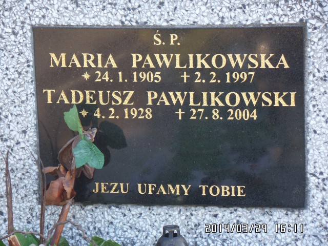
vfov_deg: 10.5
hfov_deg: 14.0
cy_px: 123
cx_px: 164
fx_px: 1336
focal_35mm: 141
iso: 100
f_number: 4.2
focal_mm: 25.2
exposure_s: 1/60
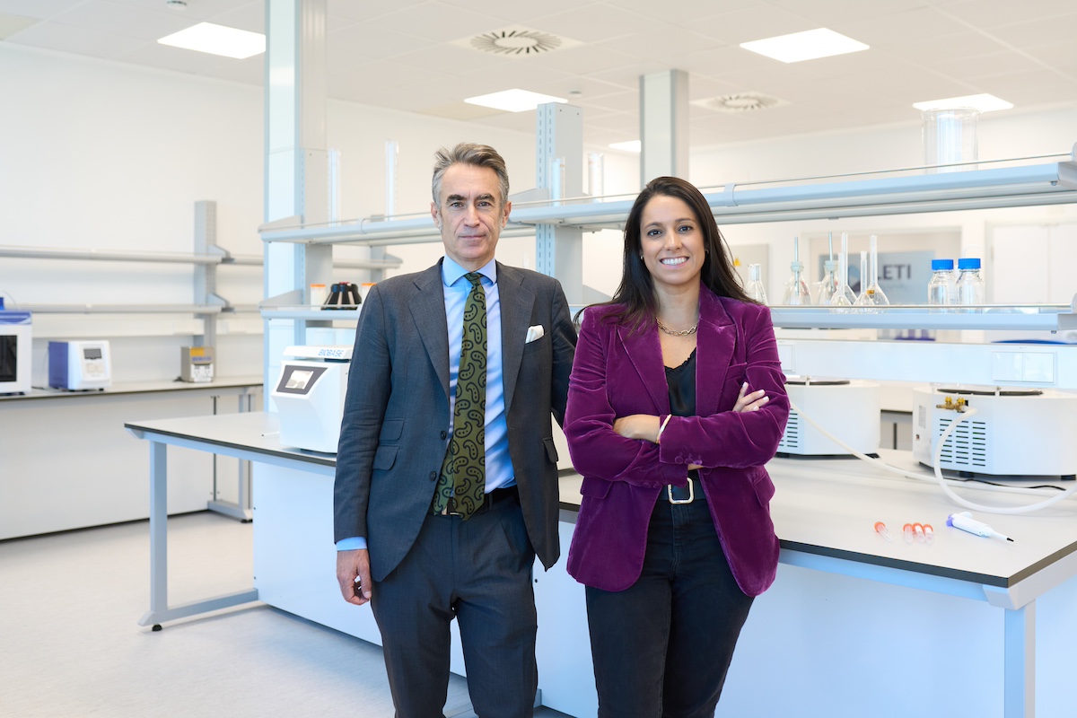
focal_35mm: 35
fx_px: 1047
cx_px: 538
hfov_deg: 54.4
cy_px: 359
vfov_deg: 37.9
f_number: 3.2
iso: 1000
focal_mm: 35
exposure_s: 1/250
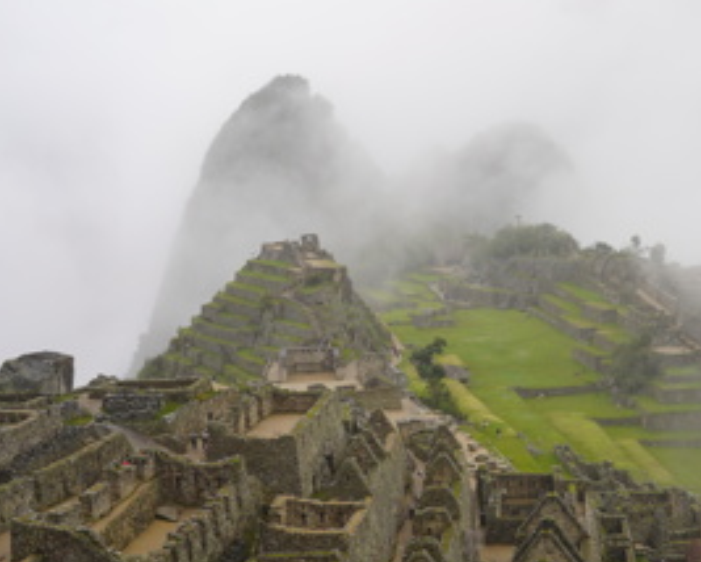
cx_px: 470
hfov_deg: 31.7
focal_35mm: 59
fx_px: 1225
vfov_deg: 25.8
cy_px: 336
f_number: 5
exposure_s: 1/80
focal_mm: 42
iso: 100
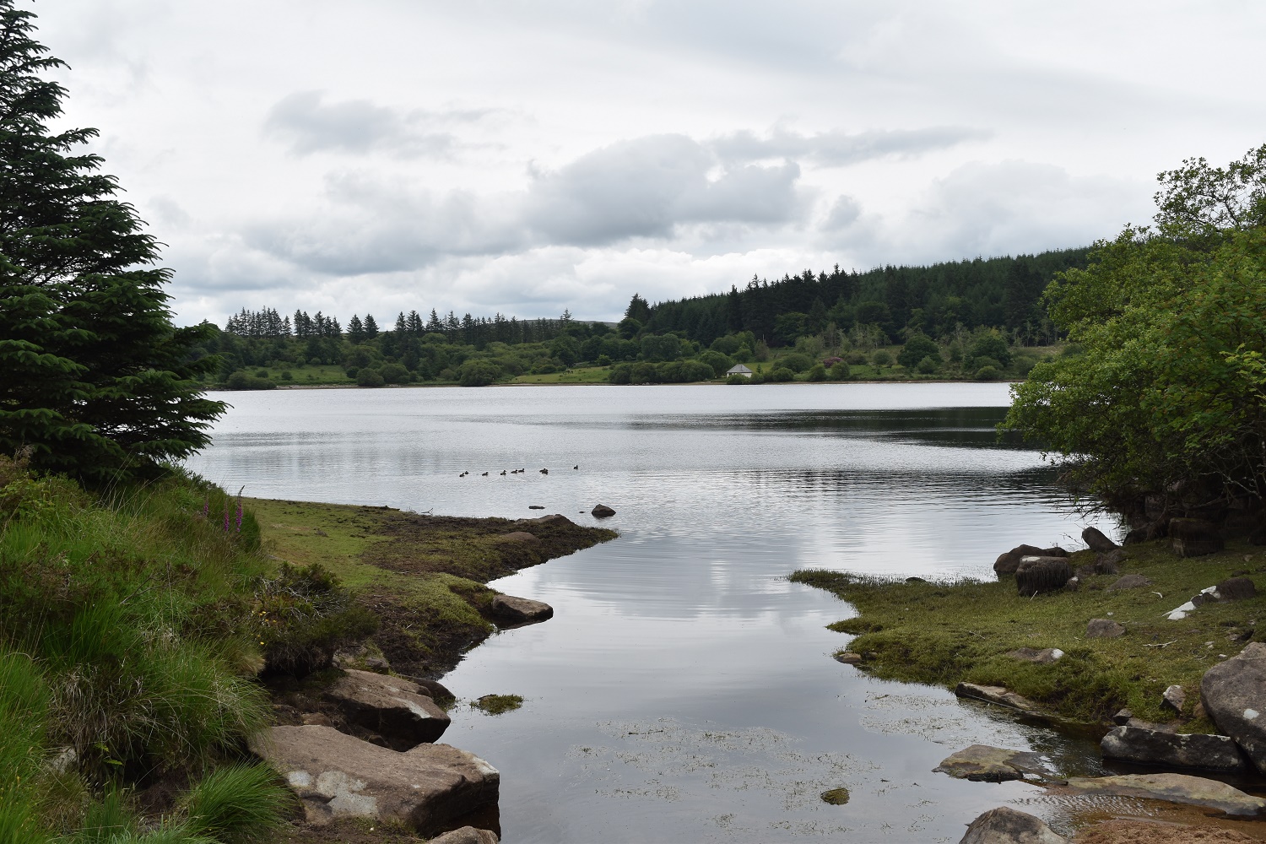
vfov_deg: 33.0
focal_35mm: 40
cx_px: 633
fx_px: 1424
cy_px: 422
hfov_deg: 47.9
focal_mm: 27
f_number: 9
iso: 100
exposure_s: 1/320
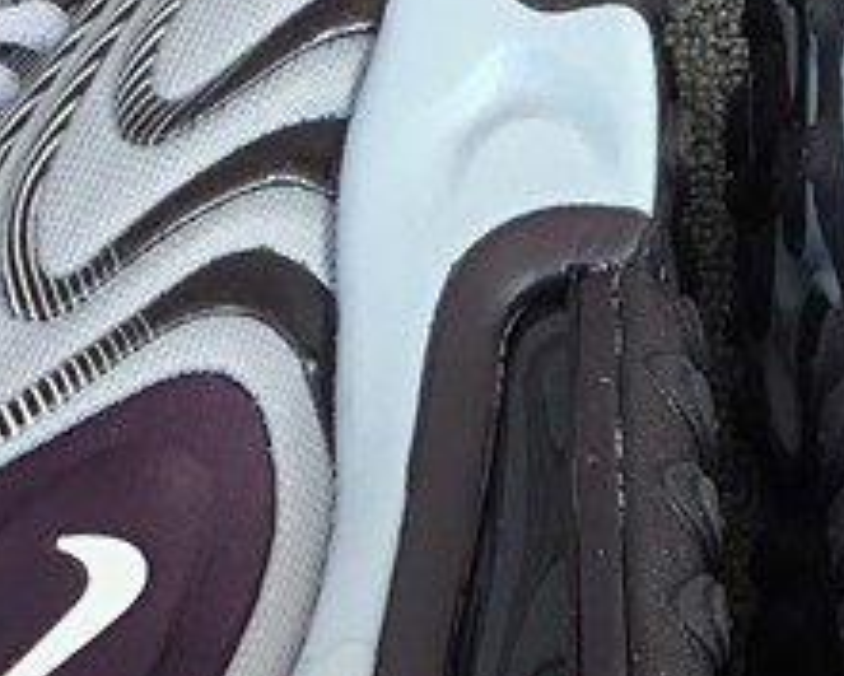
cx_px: 653
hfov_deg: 15.5
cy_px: 372
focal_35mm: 123
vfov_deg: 12.5
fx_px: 3074
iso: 32
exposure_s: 1/100
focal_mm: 3.3
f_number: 2.4
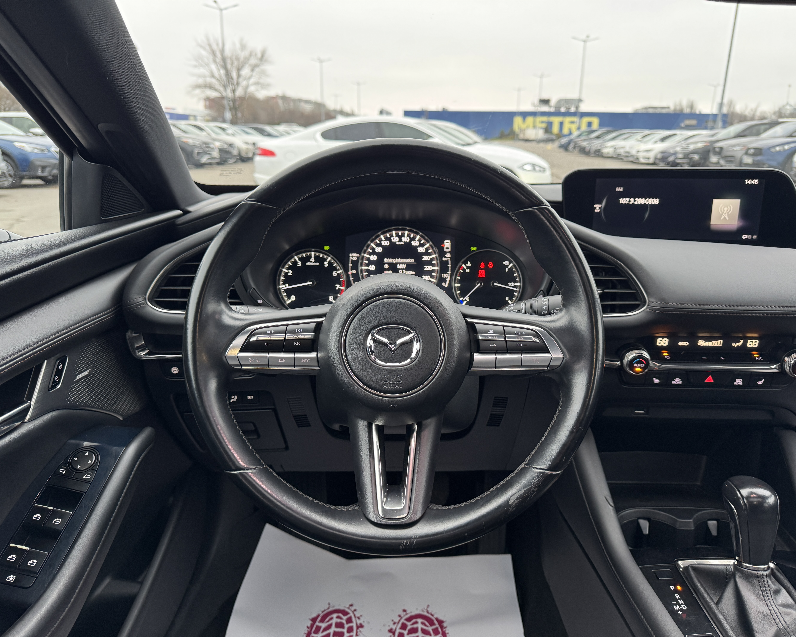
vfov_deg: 56.8
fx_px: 589
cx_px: 409
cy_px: 318
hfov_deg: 68.1
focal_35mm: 25
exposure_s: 1/50
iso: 200
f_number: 1.78
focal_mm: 6.76
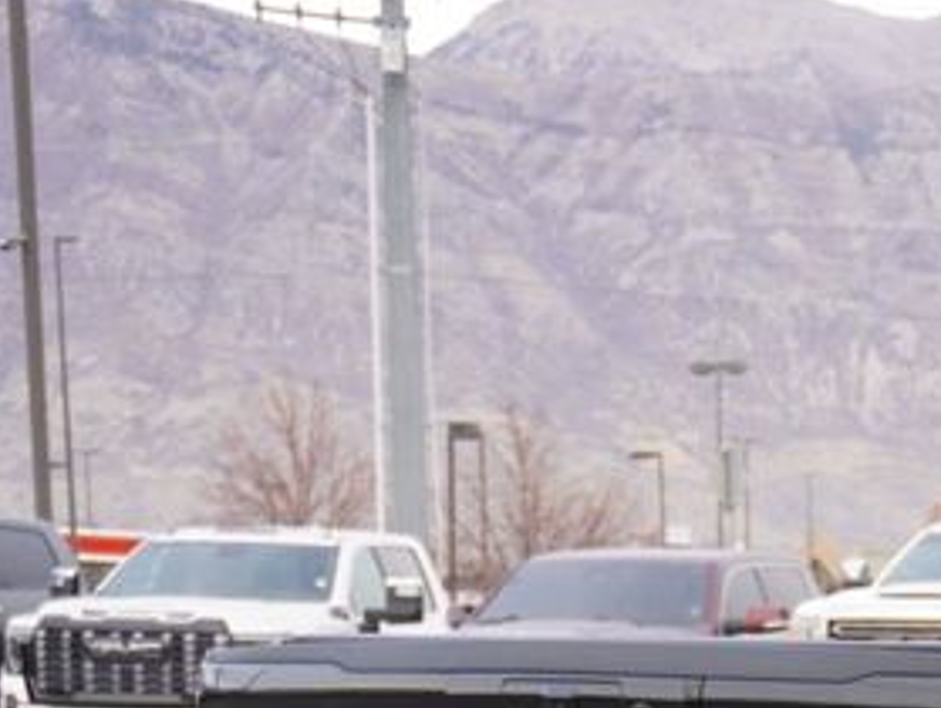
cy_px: 1119
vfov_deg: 10.0
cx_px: 1609
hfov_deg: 12.7
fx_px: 3886
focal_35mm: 143
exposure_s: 1/160
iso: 250
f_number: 4.5
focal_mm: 27
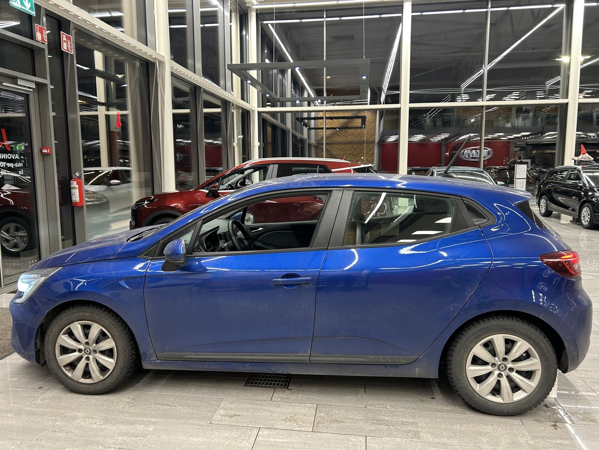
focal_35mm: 26
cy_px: 225
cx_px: 300
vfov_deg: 53.1
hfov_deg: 67.3
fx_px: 450
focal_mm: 5.7
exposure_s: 1/50
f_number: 1.5
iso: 80
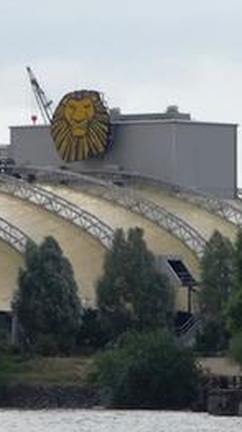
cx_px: -58
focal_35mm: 530
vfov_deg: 4.1
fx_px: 6058
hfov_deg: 2.3
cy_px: 265
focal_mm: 34.2
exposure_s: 1/320
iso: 100
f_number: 4.8
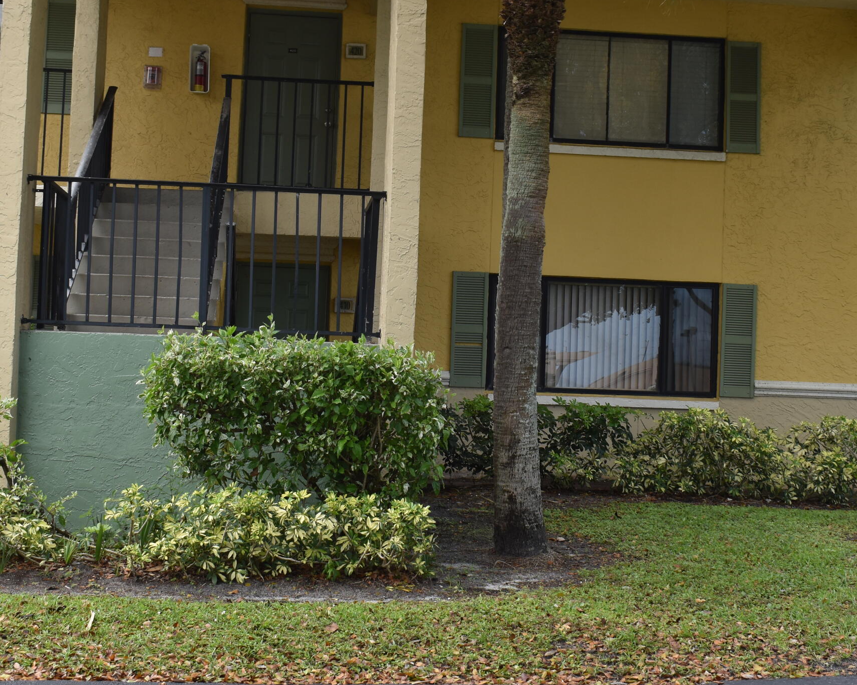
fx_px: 1568
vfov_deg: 24.6
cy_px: 278
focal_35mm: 62
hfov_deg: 30.6
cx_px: 471
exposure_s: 1/250
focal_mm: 25
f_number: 5.6
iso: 200
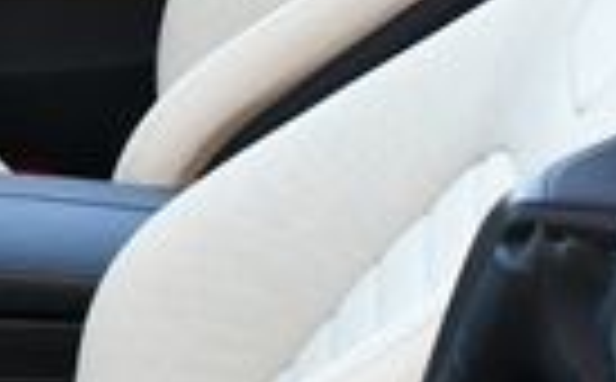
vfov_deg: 7.6
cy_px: 279
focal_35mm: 172
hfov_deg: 11.6
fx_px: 2882
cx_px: -369
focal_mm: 18
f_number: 3.5
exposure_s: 1/250
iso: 400
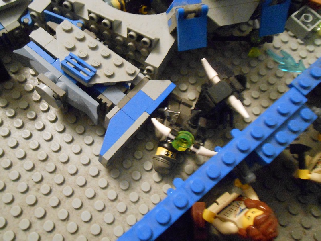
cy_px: 120
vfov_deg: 46.8
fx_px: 278
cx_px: 160
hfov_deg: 60.0
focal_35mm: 30
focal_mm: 5.3
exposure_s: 1/2
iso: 800
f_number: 3.8
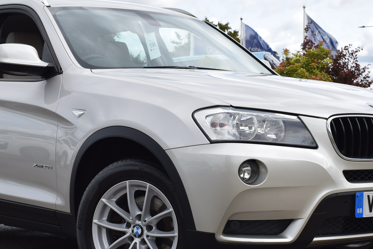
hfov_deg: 23.6
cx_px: 175
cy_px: 141
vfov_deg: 15.9
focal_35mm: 86
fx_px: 892
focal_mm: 34
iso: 200
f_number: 9
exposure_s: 1/320
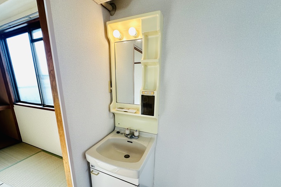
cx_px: 138
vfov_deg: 76.9
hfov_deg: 100.4
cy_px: 107
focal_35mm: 15
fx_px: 117
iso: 125
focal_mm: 2.22
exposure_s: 1/120
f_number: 2.2
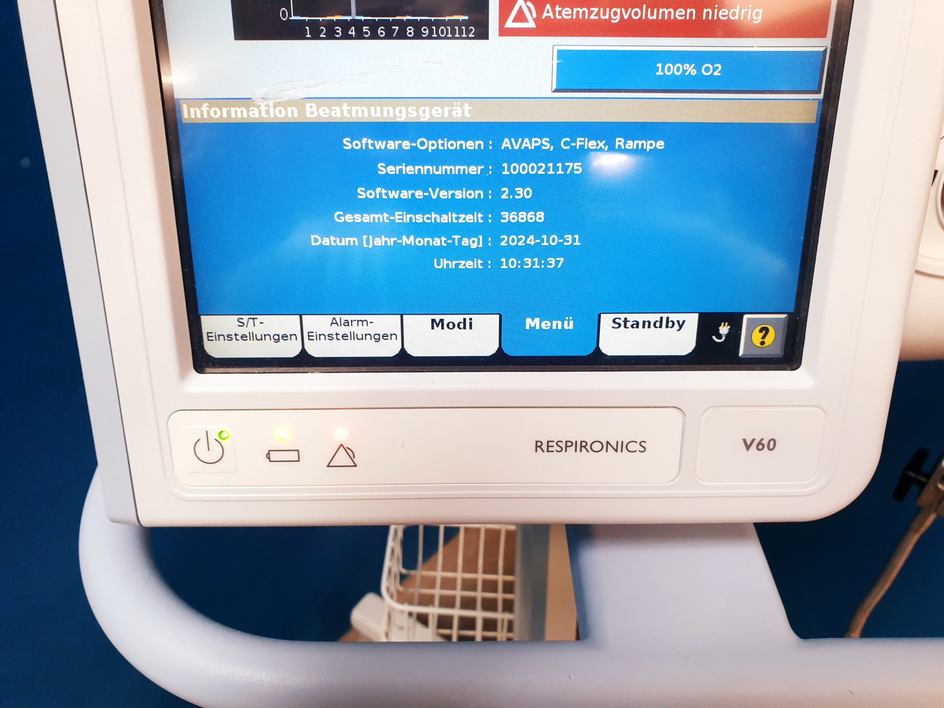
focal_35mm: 26
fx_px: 709
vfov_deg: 53.1
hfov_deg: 67.3
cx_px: 472
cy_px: 354
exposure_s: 1/50
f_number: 2.4
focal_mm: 4.3
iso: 200
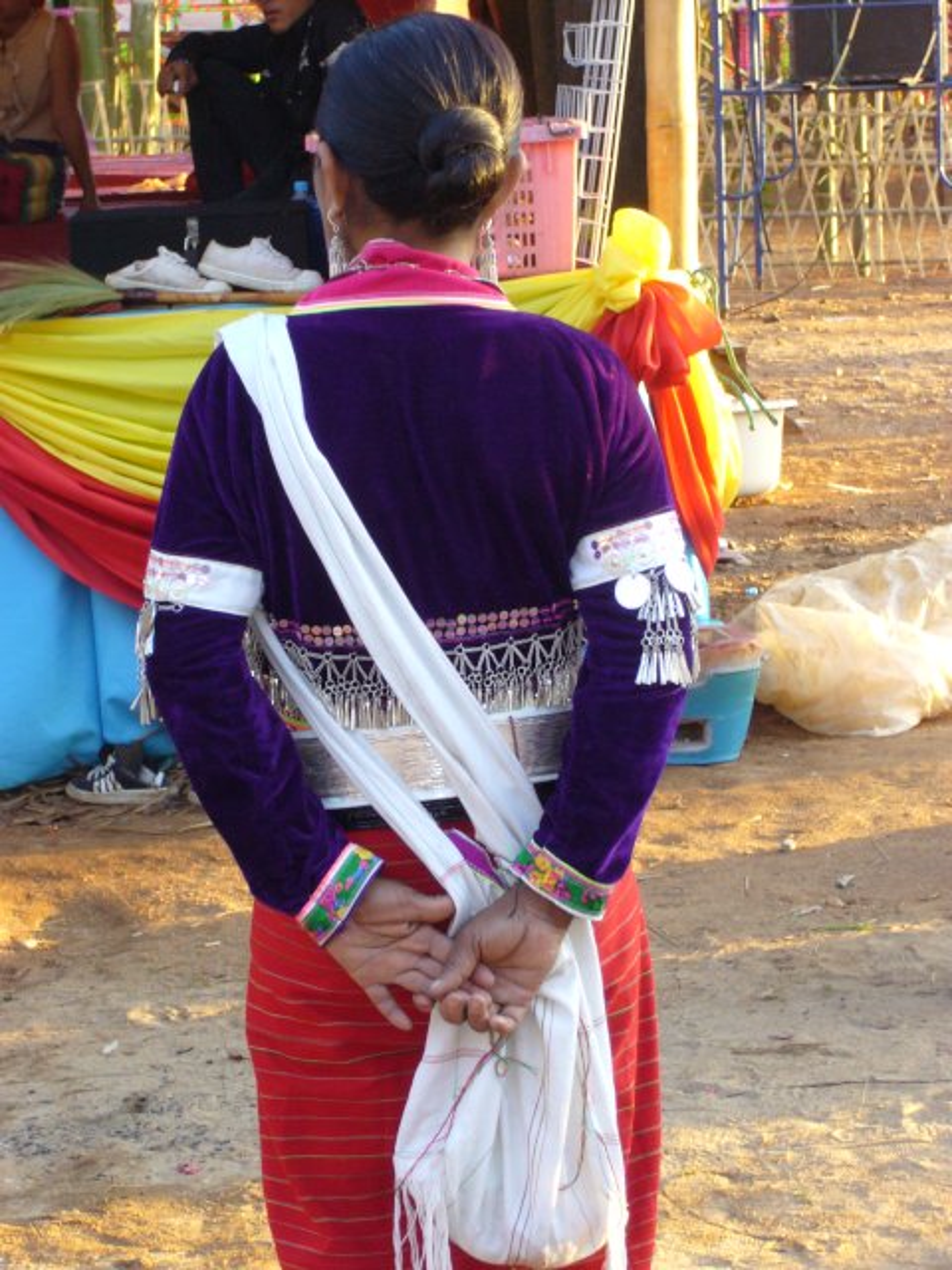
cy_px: 635
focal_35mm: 105
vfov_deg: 18.7
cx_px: 476
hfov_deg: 14.1
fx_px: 3850
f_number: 5
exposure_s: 1/30
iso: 160
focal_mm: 17.4
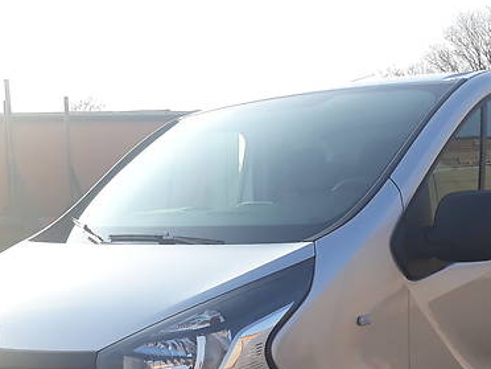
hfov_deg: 33.2
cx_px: 260
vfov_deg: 23.8
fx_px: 823
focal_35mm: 58
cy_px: 391
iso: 40
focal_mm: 3.7
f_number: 1.7
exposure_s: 1/750
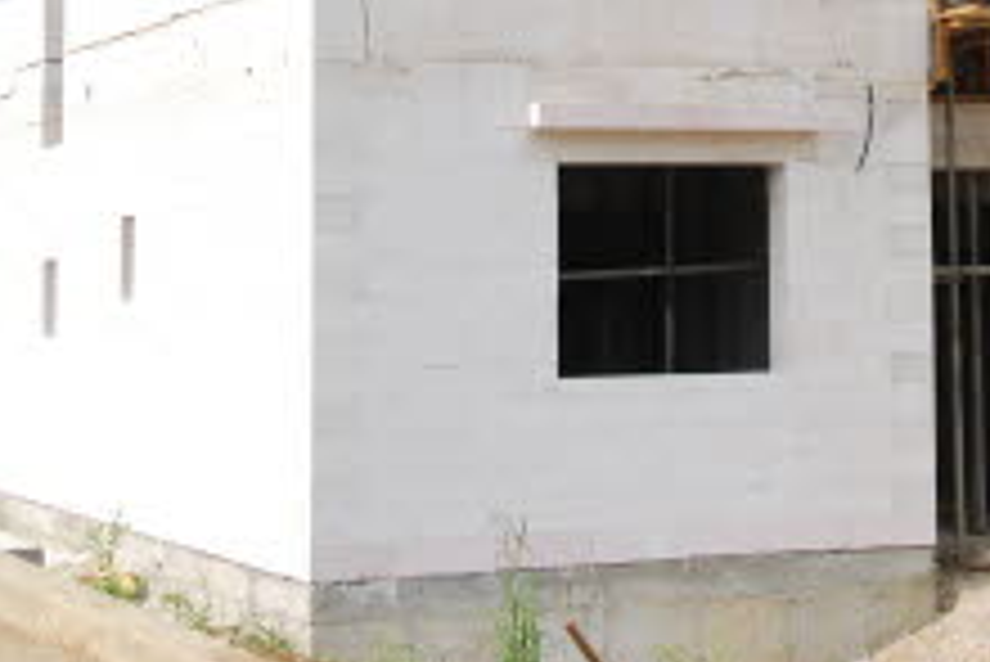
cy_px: -45
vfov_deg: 12.4
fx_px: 2999
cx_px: 900
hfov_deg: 18.4
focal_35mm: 109
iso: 100
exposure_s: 1/200
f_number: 7.1
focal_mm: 32
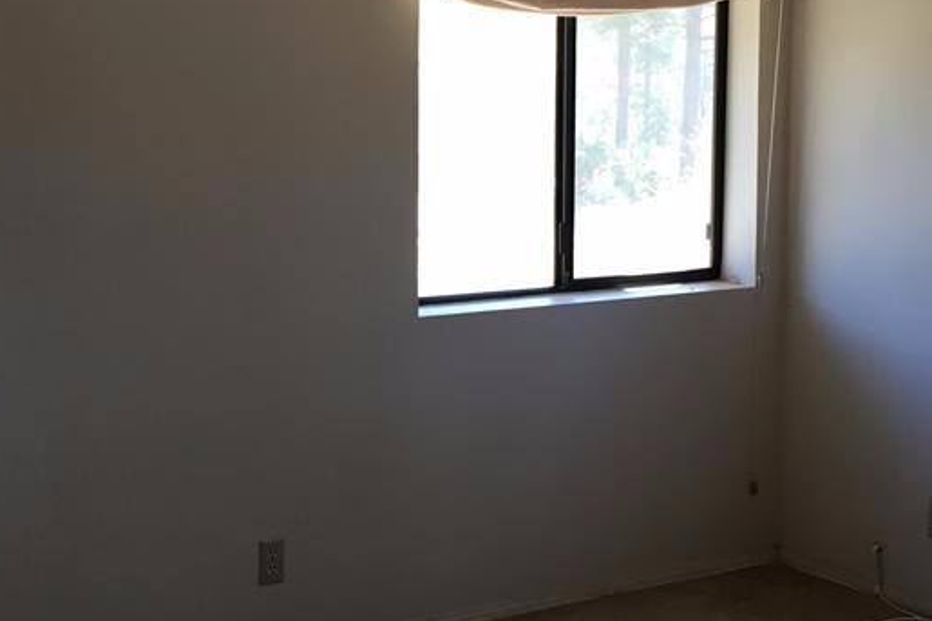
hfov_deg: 33.3
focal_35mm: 60
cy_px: 235
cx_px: 382
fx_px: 1553
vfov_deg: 22.6
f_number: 2.2
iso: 25
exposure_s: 1/40
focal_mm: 4.15
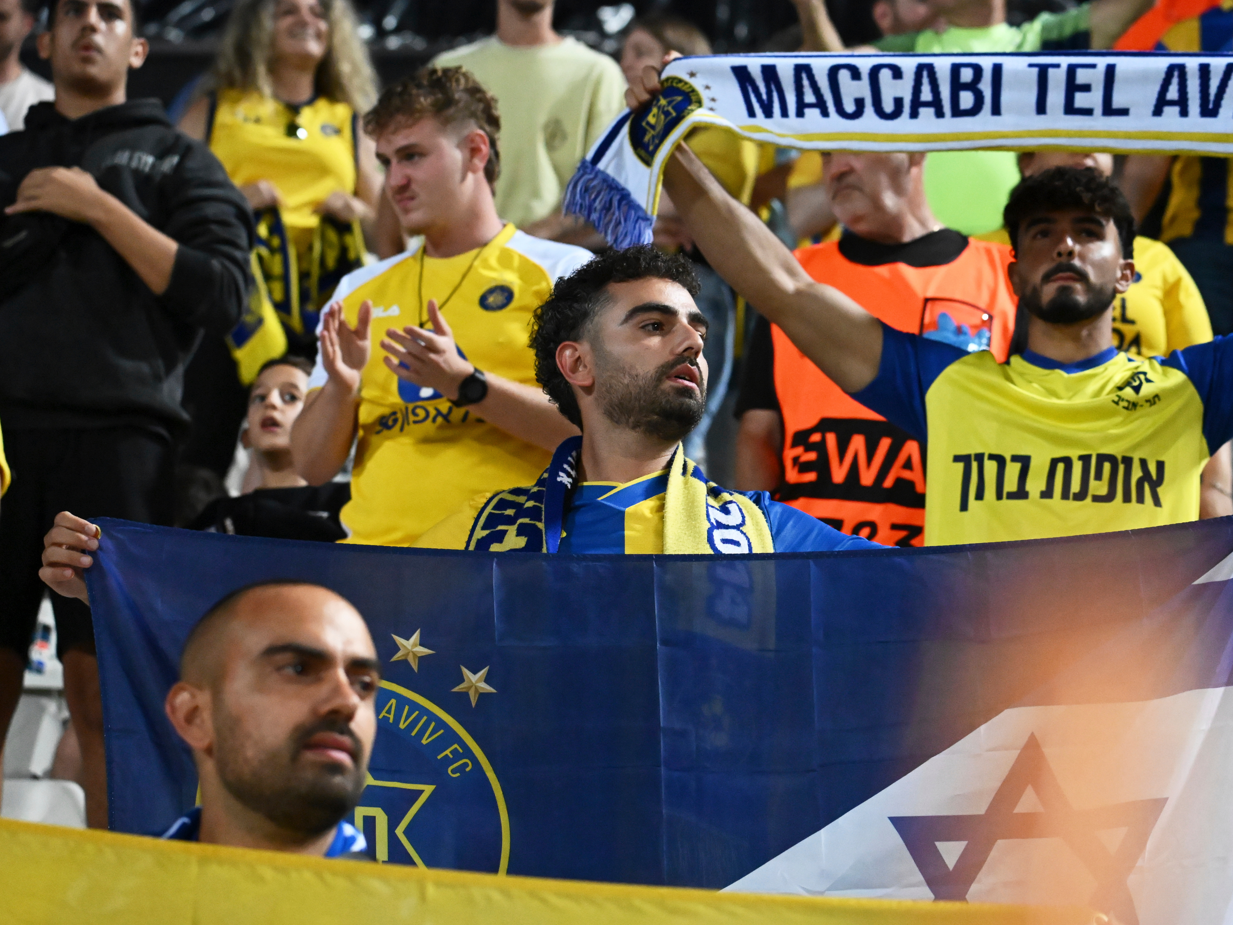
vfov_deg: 9.1
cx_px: 629
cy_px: 463
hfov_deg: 12.1
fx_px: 5806
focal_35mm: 163
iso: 12800
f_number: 6.3
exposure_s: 1/400
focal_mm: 150
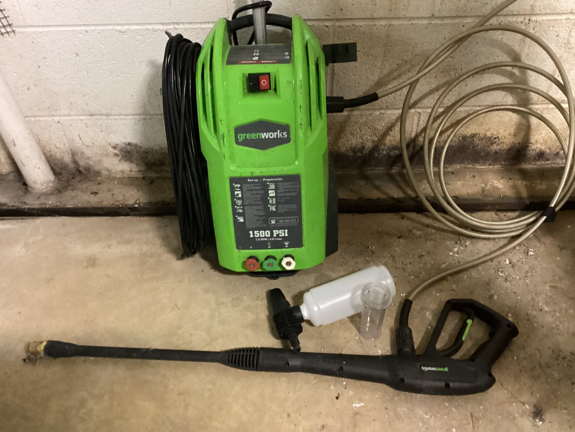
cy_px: 216
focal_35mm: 31
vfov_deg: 45.4
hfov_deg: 58.3
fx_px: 515
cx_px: 288
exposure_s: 1/20
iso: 640
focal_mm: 3.3
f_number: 2.4
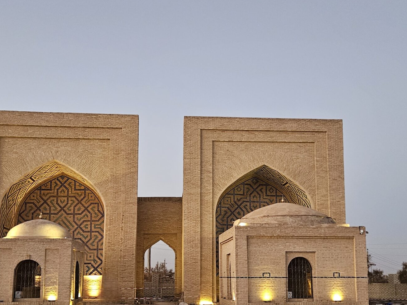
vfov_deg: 31.9
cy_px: 210
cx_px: 192
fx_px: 529
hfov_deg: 42.1
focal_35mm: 45
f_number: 1.8
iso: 640
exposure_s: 1/143
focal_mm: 5.4
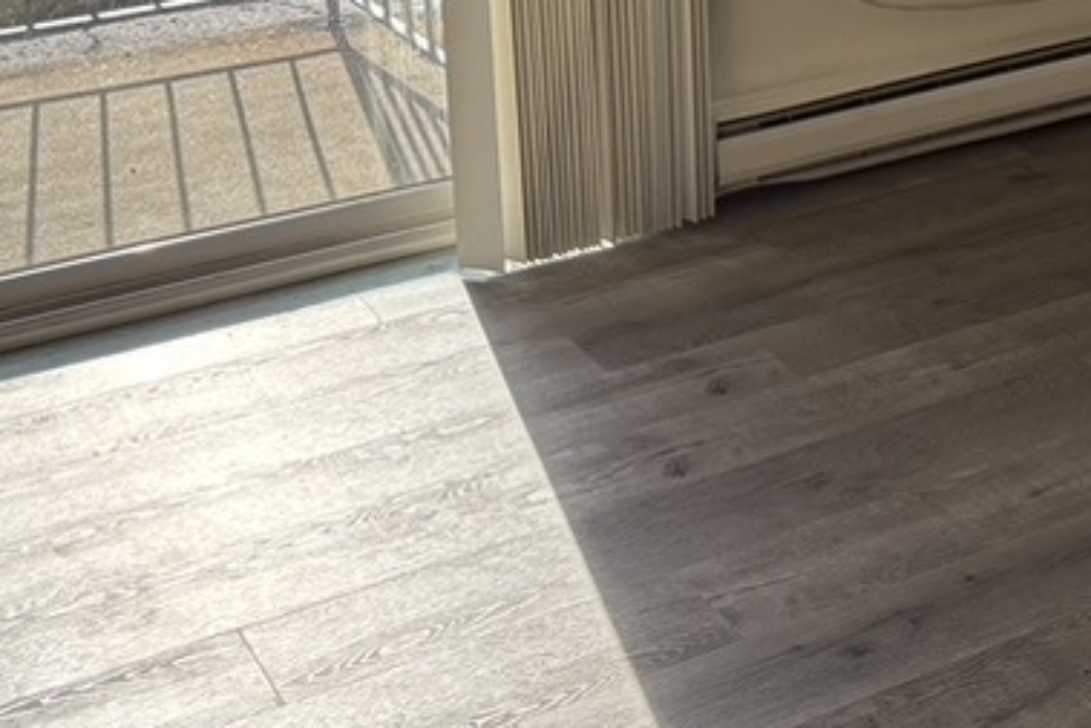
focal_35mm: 73
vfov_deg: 18.0
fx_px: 2213
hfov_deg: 26.5
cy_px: -81
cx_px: 1031
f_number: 1.6
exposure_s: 1/1032
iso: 64
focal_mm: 5.96
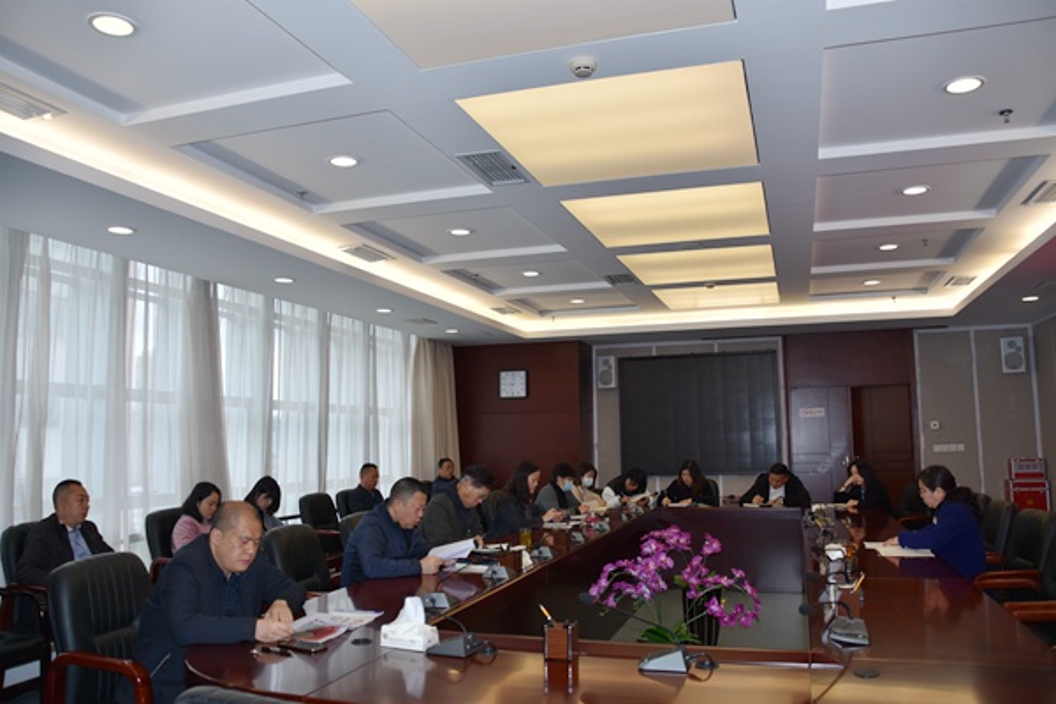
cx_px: 528
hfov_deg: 67.4
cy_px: 352
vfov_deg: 47.9
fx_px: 792
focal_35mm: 27
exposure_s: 1/160
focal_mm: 18
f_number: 3.5
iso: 200
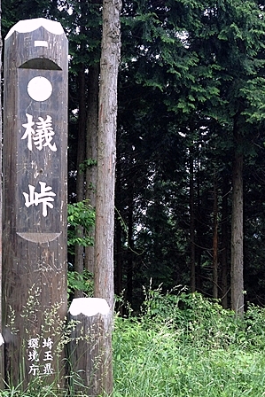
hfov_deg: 25.2
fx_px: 574
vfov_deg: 38.2
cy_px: 211
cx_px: 27
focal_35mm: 52
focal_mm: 4.28
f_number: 2.4
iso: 80
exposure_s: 1/120
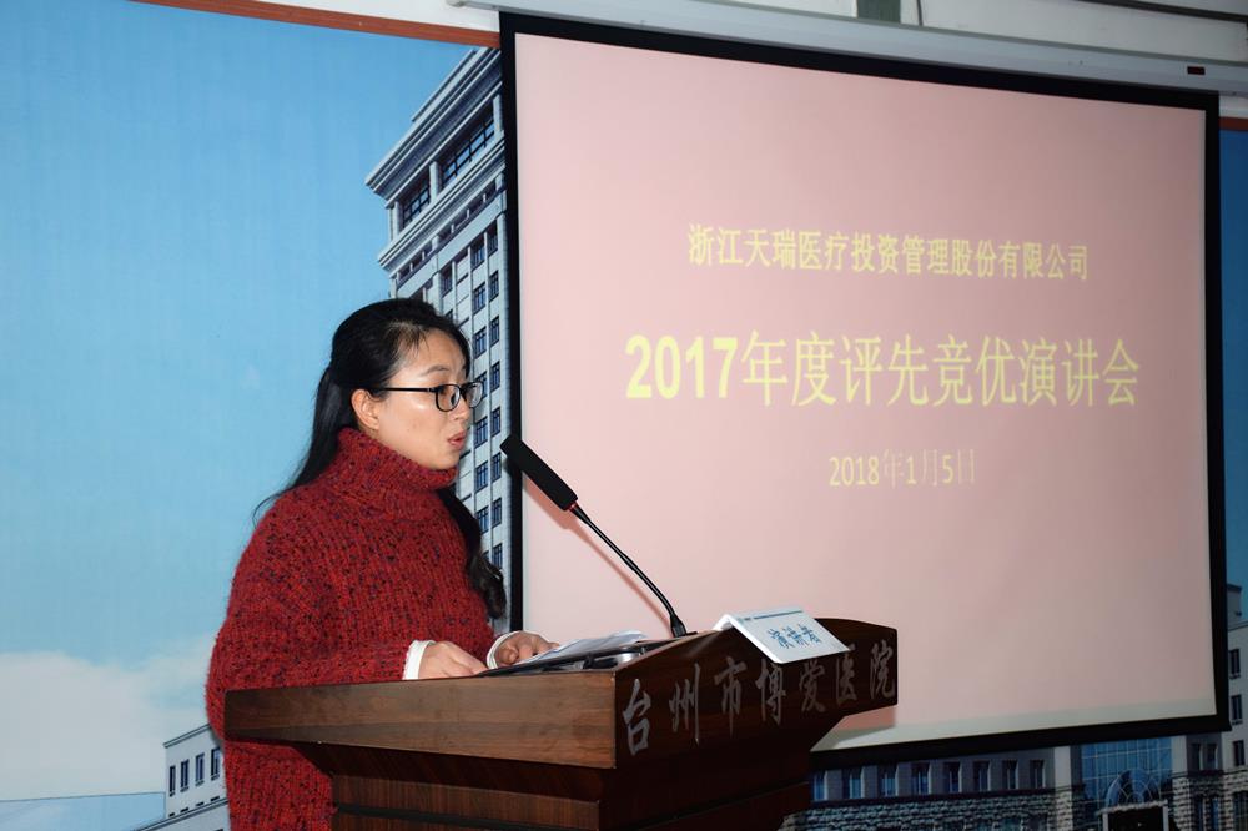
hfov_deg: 33.4
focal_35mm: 60
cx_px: 624
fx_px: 2079
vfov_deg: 22.6
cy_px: 416
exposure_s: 1/60
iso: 800
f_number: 4.5
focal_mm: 40
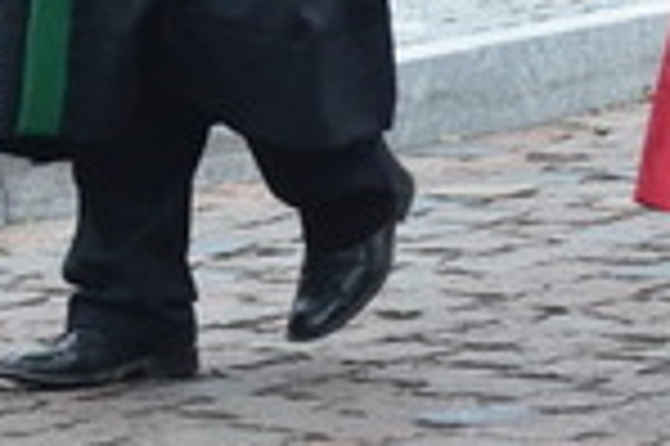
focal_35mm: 499
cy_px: -365
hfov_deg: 4.1
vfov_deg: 2.7
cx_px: 1169
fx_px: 9277
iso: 1600
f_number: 5.6
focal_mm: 70
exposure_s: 1/500
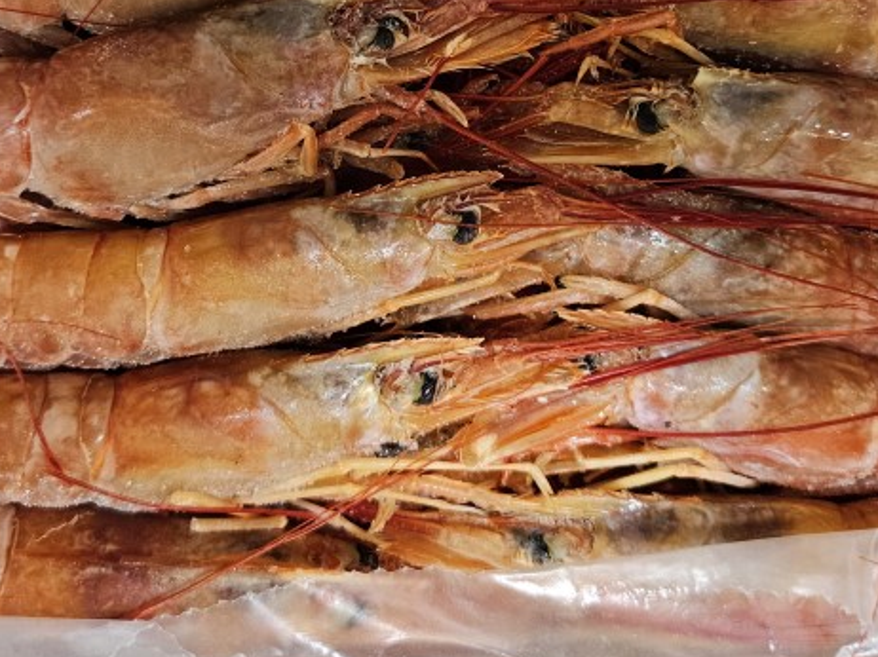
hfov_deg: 37.5
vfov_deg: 28.0
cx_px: 426
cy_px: 133
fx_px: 1293
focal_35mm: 51
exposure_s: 1/120
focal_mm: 5.4
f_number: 1.8
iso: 400
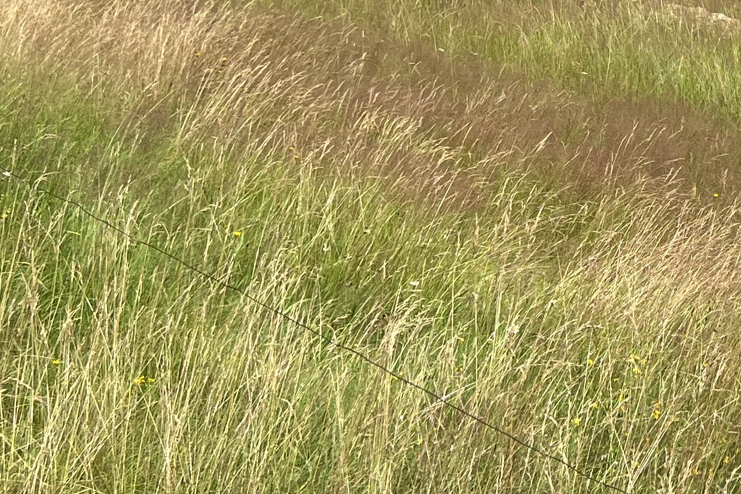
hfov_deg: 21.3
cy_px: -169
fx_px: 1811
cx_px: 922
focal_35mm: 88
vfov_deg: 14.8
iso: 50
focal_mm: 5.7
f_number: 1.5
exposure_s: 1/4630
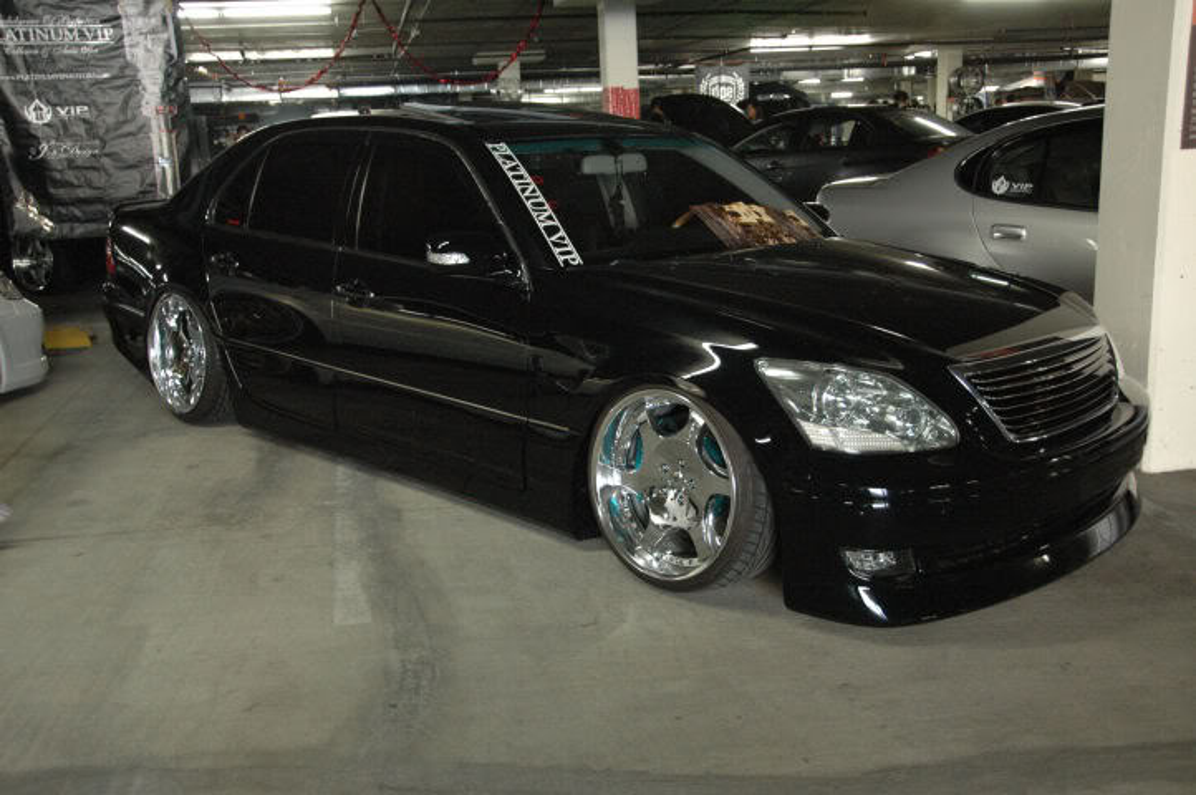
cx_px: 598
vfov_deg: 36.8
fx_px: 1195
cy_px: 398
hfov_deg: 53.2
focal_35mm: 36
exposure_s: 1/30
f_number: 3.8
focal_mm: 24
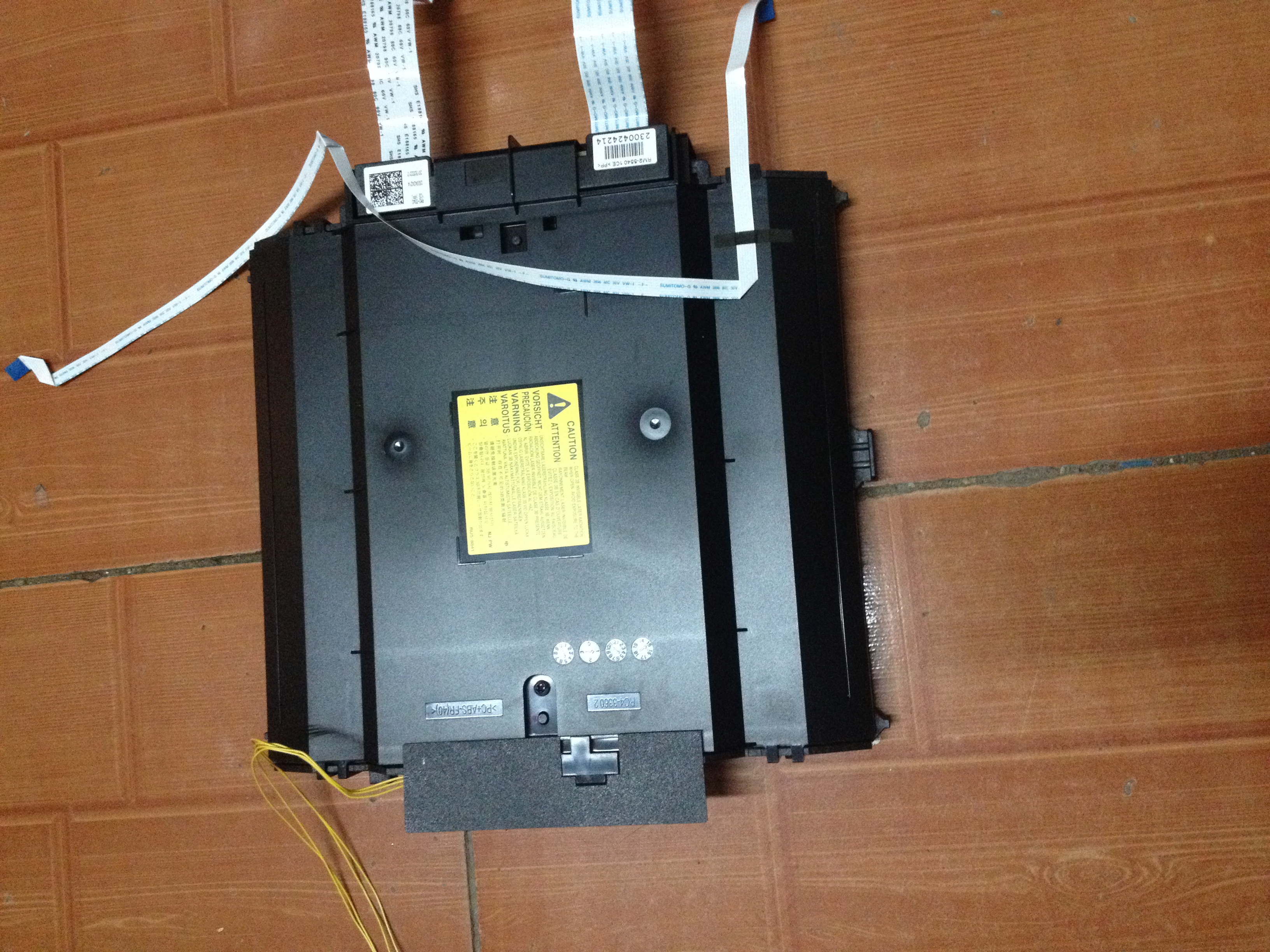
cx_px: 635
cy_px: 476
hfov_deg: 52.6
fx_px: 1284
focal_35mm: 35
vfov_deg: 40.7
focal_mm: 4.28
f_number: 2.4
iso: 500
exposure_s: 1/15
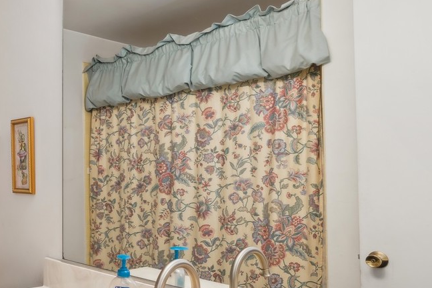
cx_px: 3
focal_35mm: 35
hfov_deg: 46.0
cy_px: 178
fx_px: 420
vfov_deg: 37.6
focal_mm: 14
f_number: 8
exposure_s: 1/2.5
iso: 200
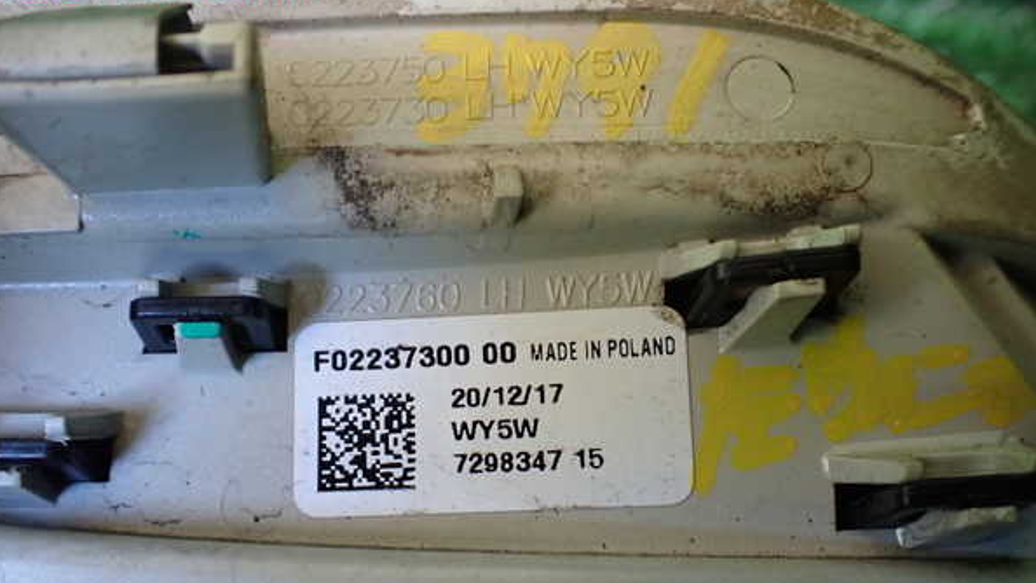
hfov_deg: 59.5
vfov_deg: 35.5
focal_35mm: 33
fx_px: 906
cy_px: 356
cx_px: 515
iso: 400
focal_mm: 5.4
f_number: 2.3
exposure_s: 1/125
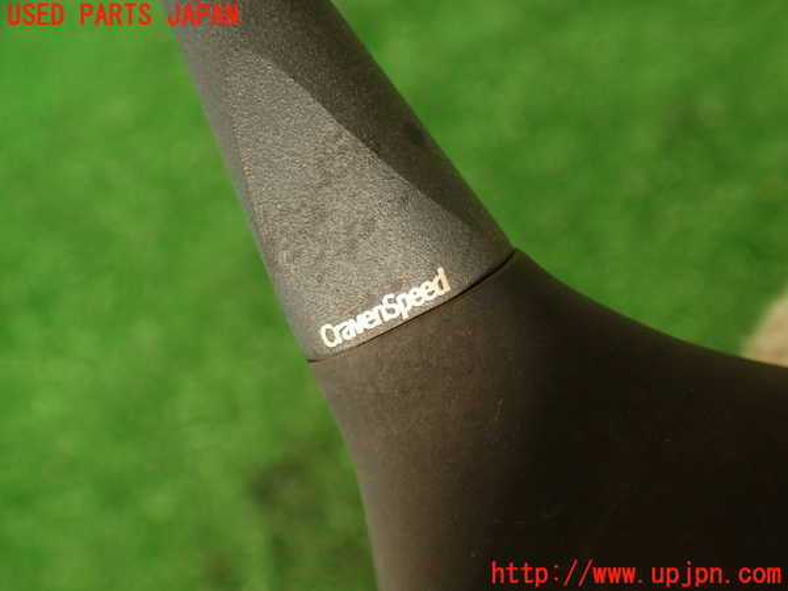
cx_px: 394
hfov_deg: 56.8
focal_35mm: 32
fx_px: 728
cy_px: 296
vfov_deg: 44.2
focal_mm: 5.79
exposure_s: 1/50
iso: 200
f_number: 2.4
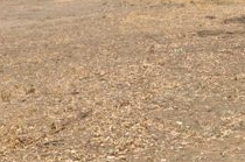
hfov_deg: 18.9
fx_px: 699
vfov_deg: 13.1
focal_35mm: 103
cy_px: -1
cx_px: 286
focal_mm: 18
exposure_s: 1/320
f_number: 9
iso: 200
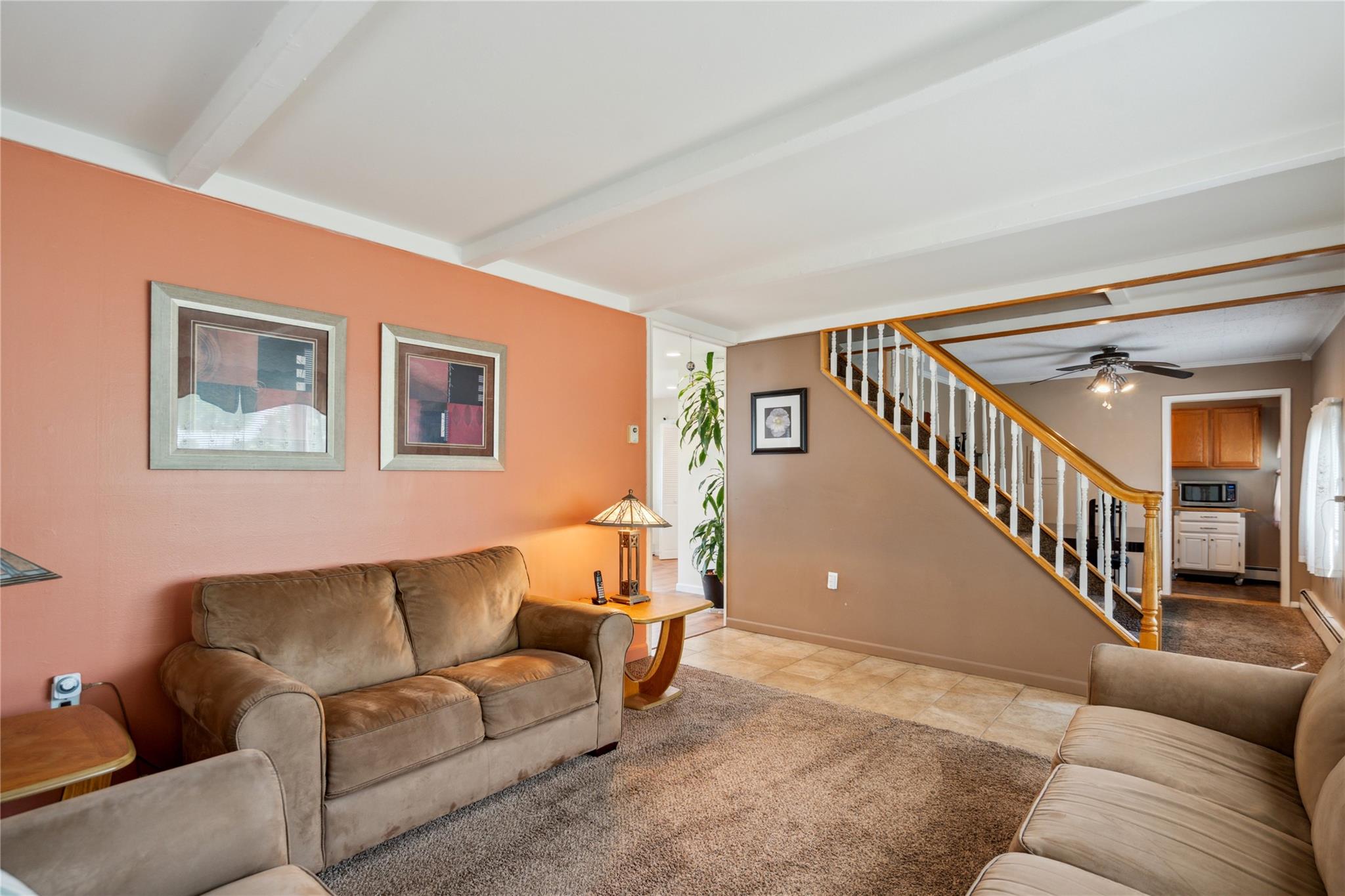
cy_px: 448
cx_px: 672
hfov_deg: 96.7
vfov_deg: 73.7
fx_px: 598
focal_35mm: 16
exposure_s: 1/80
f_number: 5
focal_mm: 16
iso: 400
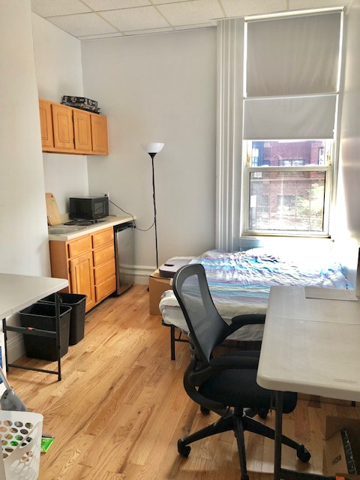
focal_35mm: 28
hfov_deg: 49.7
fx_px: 388
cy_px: 240
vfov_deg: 63.4
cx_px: 180
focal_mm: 3.99
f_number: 1.8
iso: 25
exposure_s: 1/40
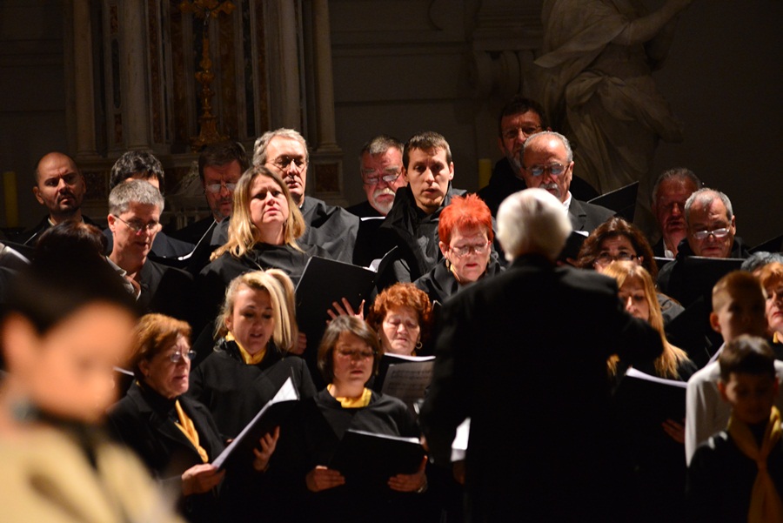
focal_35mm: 200
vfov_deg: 6.9
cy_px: 262
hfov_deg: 10.3
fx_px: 4352
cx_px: 392
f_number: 2.8
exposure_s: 1/50
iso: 4000
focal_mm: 200
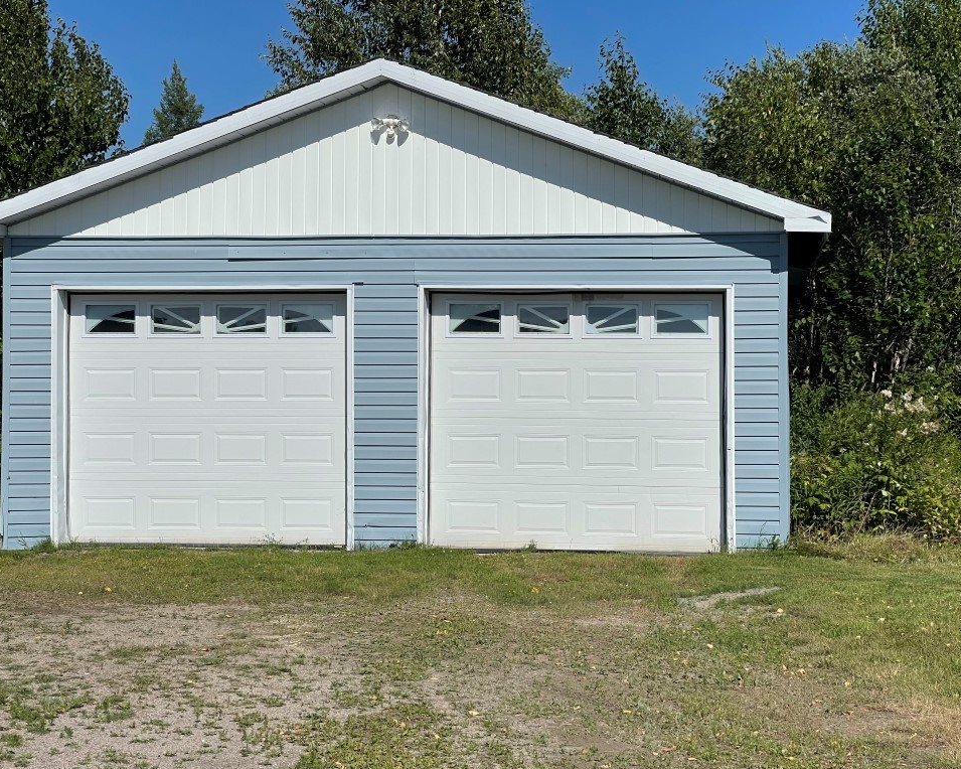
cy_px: 386
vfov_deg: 22.8
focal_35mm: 67
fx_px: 1906
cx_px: 448
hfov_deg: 28.3
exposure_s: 1/3215
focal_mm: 7.5
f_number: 2.2
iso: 20
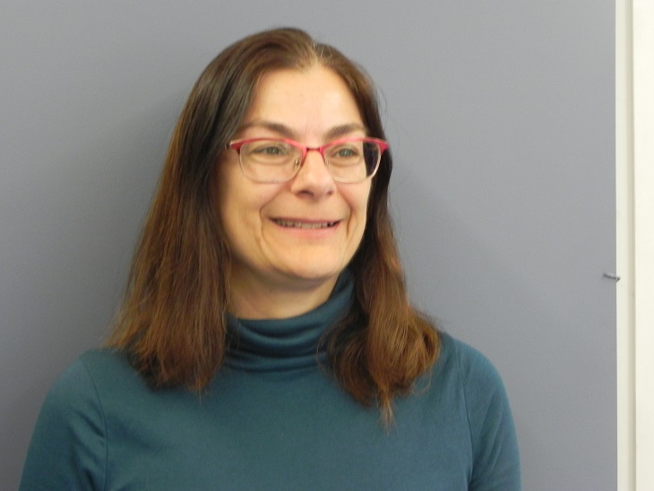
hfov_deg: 26.0
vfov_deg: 19.7
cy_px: 246
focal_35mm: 75
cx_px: 327
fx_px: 1417
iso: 397
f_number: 4
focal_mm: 13.4
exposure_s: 1/30
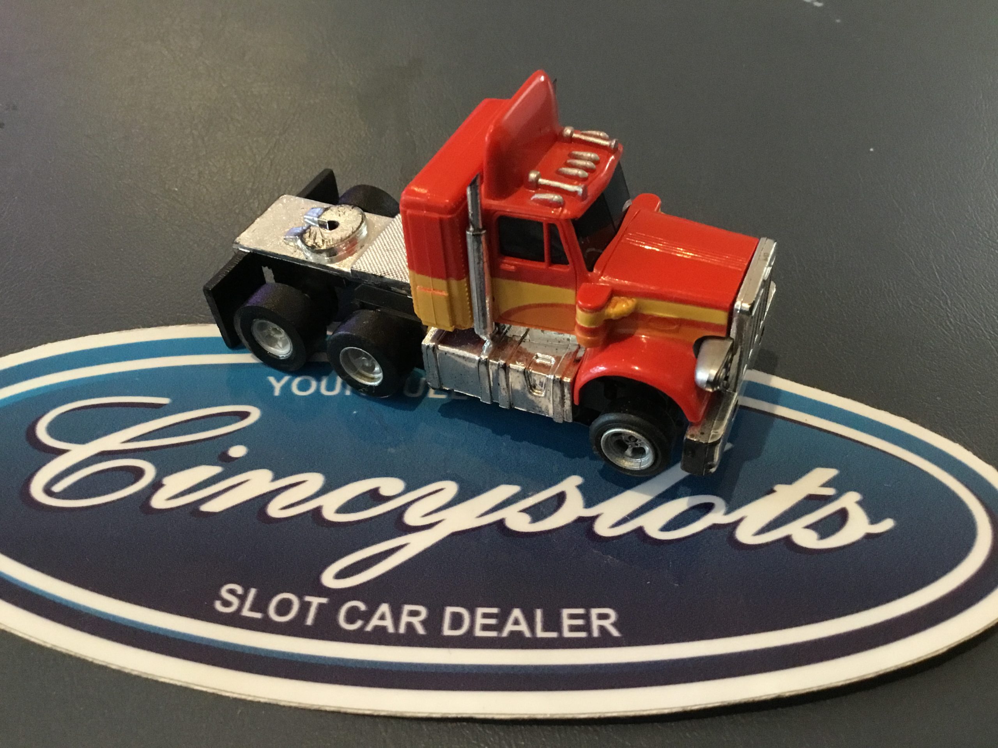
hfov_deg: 58.4
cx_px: 499
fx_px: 894
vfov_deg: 45.4
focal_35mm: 31
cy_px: 374
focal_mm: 3.3
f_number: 2.4
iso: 200
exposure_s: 1/15
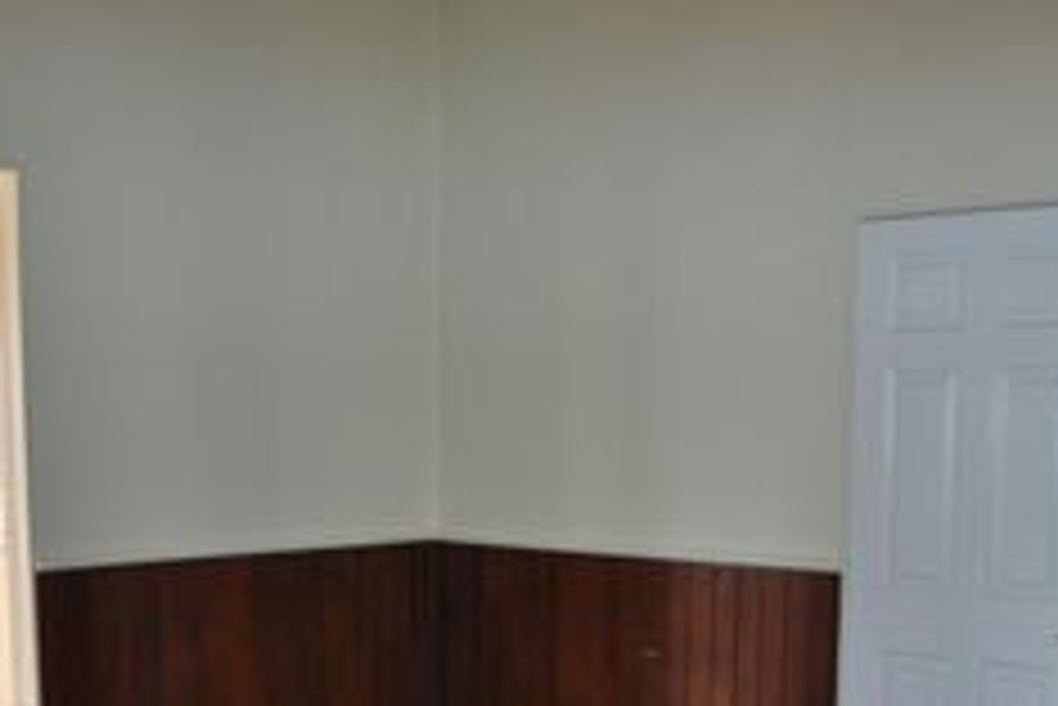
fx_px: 1411
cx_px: 518
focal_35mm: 48
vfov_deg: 26.8
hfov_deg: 41.1
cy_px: 677
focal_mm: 16
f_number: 4
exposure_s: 1/60
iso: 800
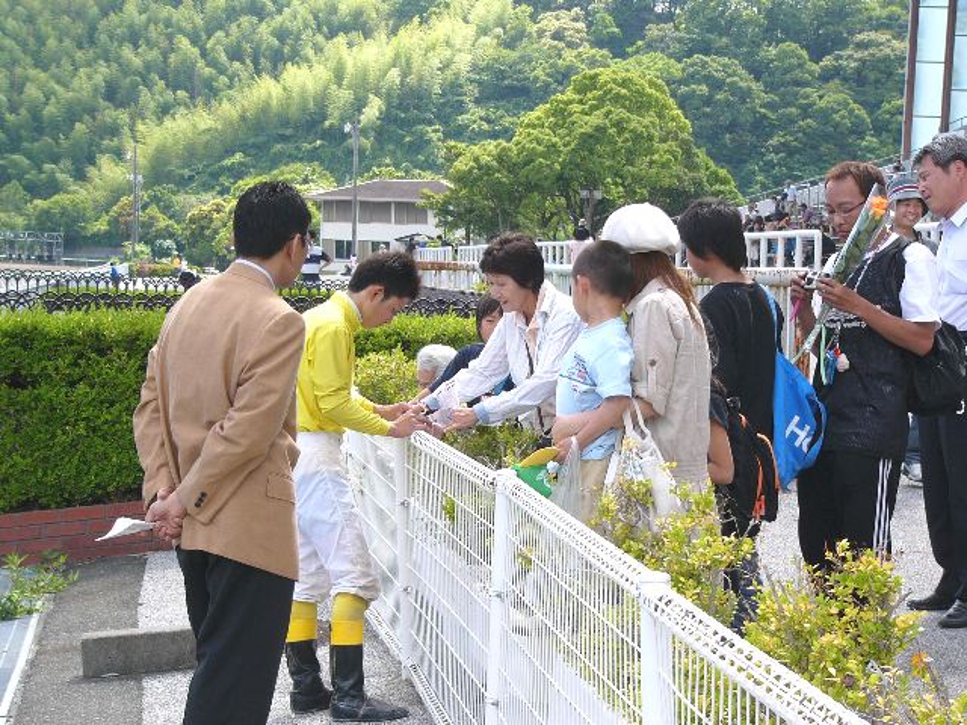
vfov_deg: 18.0
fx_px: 2291
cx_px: 484
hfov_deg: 23.8
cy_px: 362
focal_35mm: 82
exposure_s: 1/250
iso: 50
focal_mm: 13.6
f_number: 4
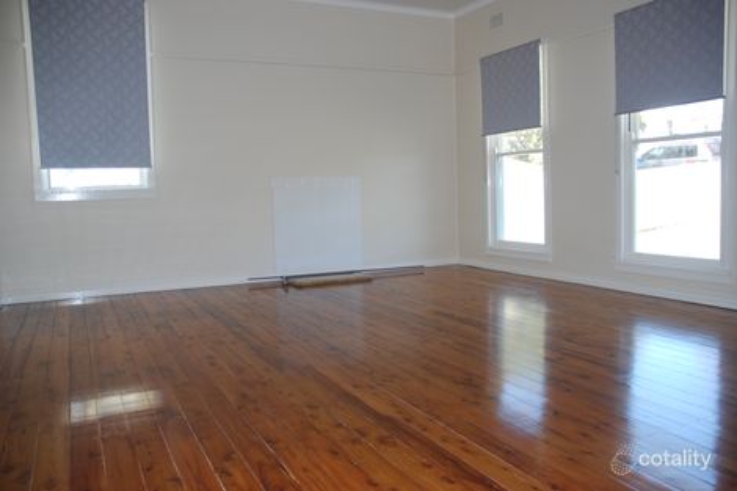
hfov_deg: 67.4
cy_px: 246
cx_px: 368
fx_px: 553
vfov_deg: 47.9
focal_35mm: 27
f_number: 3.5
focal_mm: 18
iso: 200
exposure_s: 1/60
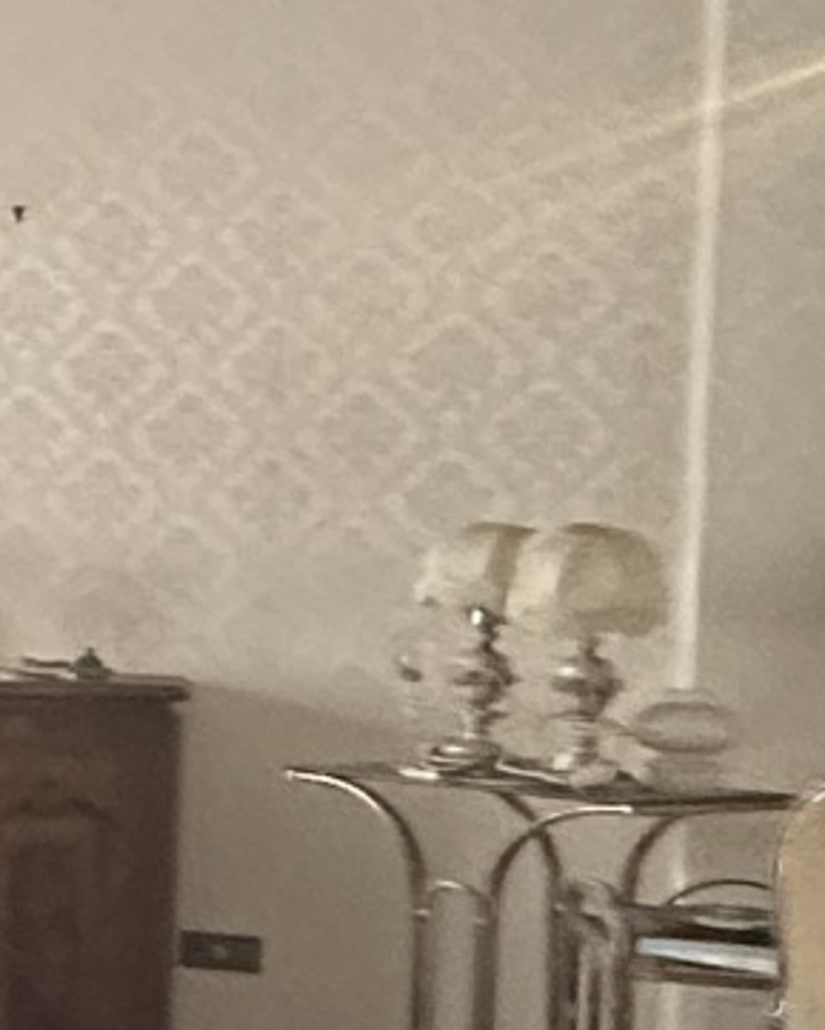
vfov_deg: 19.7
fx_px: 2959
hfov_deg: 9.2
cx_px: -2127
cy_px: 588
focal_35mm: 97
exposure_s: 1/50
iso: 500
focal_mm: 2.22
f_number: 2.2
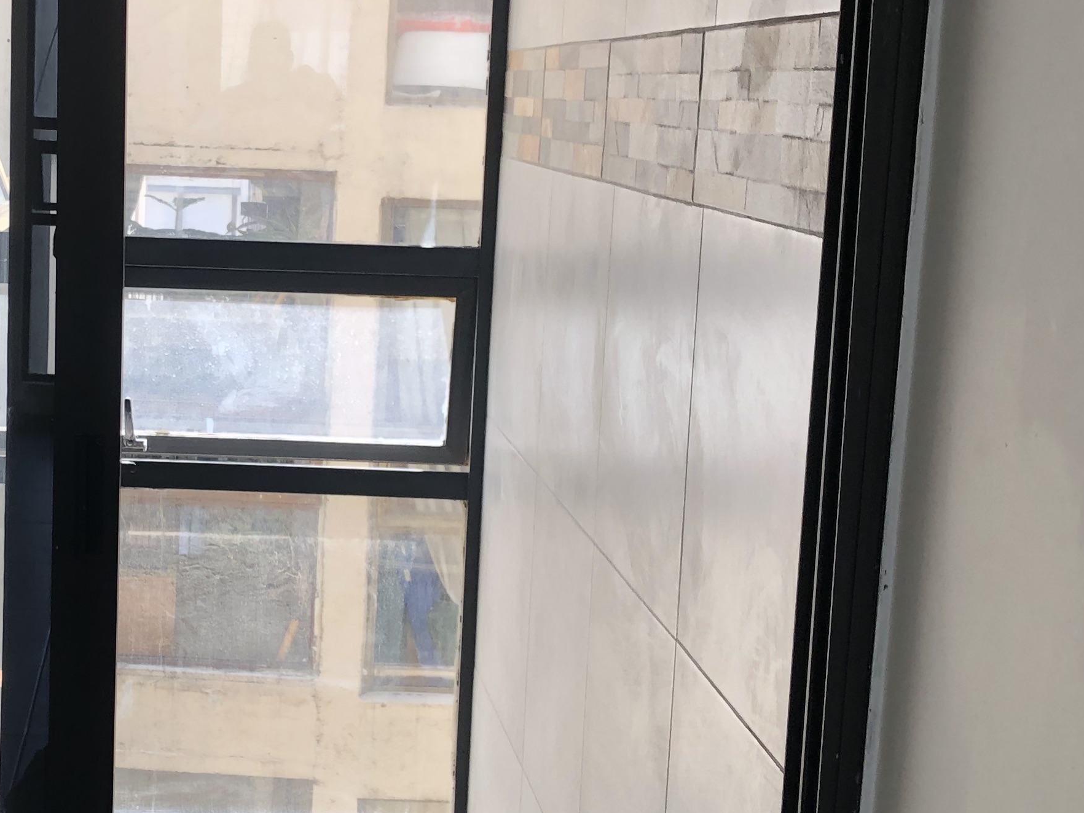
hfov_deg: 29.7
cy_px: 372
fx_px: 2004
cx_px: 248
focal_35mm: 64
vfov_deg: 22.9
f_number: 1.8
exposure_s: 1/120
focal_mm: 4
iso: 40
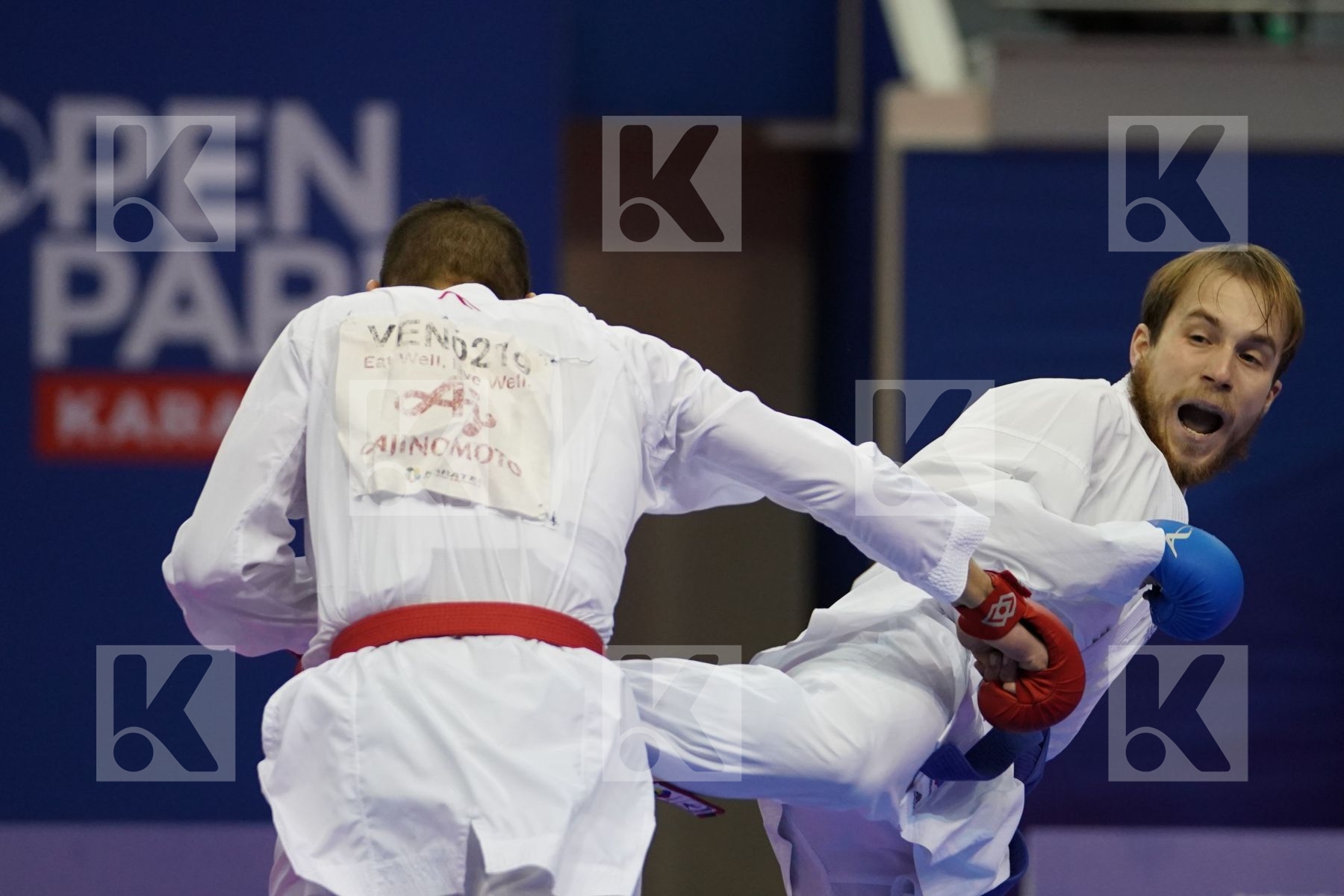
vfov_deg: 6.5
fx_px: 7839
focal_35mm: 210
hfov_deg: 9.8
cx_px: 672
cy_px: 448
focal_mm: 140
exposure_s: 1/1000
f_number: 2.8
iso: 3200
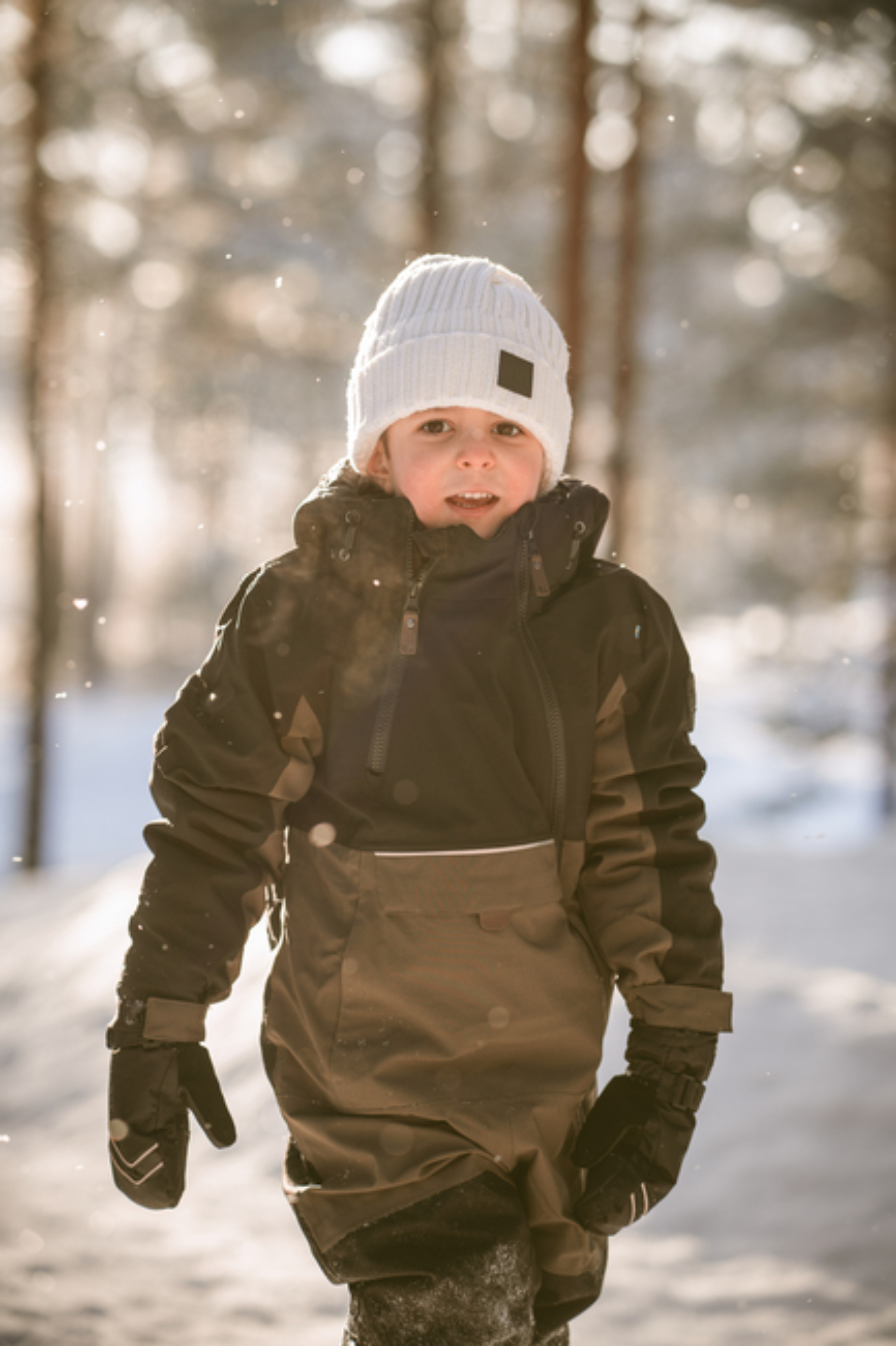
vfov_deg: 23.9
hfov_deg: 16.1
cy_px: 673
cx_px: 448
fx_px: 3175
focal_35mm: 85
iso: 100
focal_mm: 85
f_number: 2.5
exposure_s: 1/400
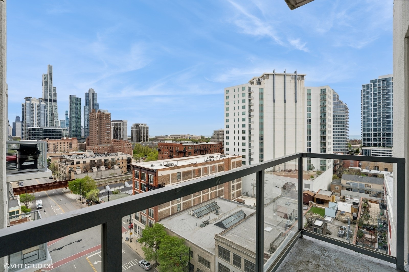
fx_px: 182
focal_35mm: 16
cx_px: 204
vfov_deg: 73.7
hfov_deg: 96.7
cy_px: 136
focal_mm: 16
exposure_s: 1/640
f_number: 8
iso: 320
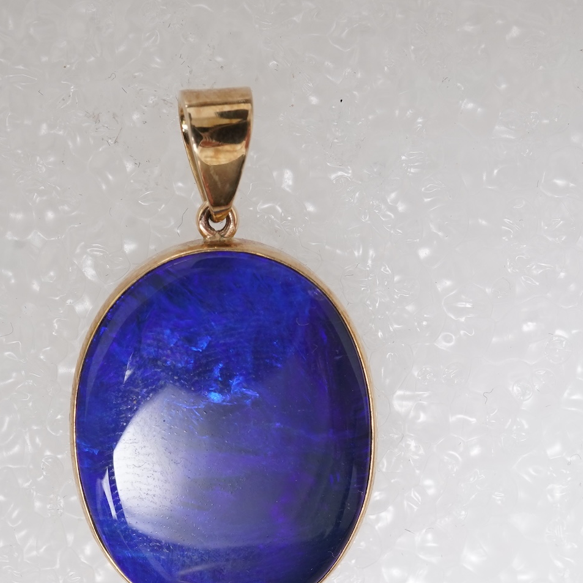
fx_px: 1505
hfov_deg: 21.9
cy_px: 386
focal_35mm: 79
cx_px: 228
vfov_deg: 21.8
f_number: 22
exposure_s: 1/125
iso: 400
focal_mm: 30
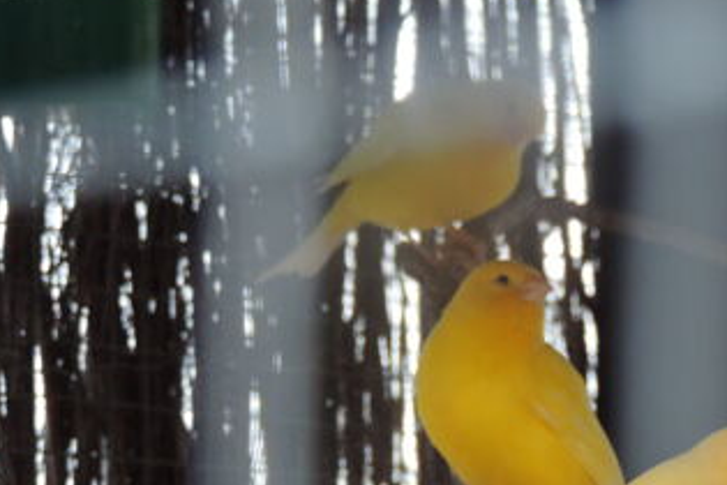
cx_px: 545
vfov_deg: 5.6
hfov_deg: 8.4
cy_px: 346
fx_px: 4967
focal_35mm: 246
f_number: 4.4
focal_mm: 27.6
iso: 400
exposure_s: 1/125
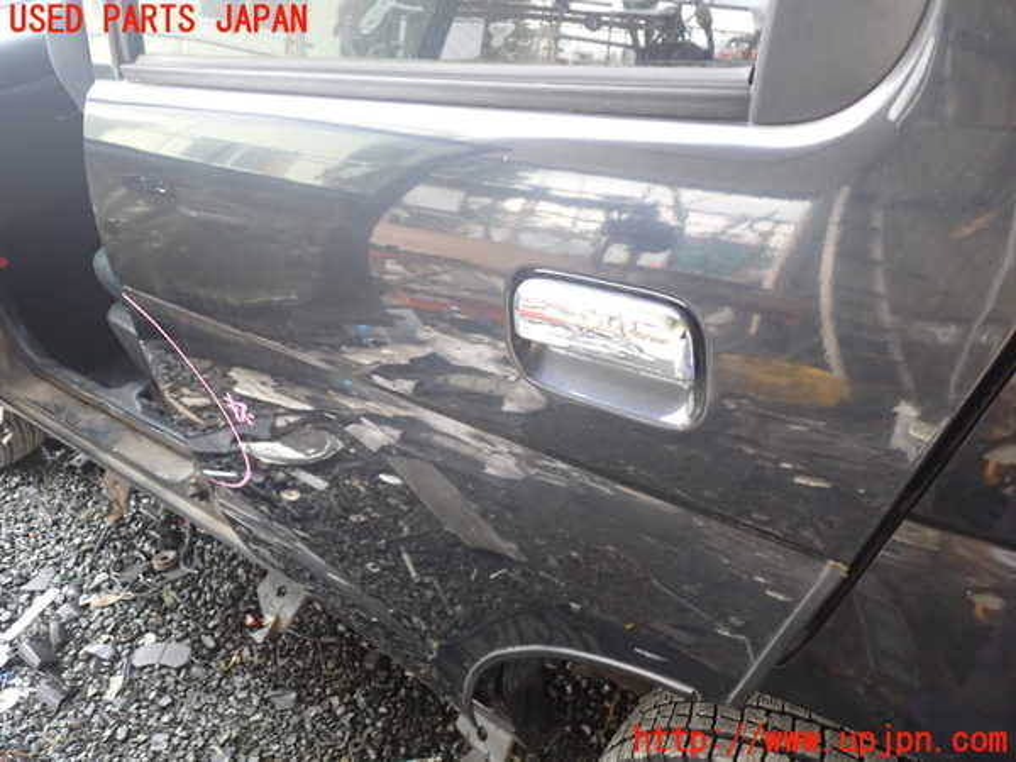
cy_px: 381
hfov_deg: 60.0
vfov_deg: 46.8
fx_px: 881
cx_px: 508
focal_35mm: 30
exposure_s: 1/30
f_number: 2.3
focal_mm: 5.4
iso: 320
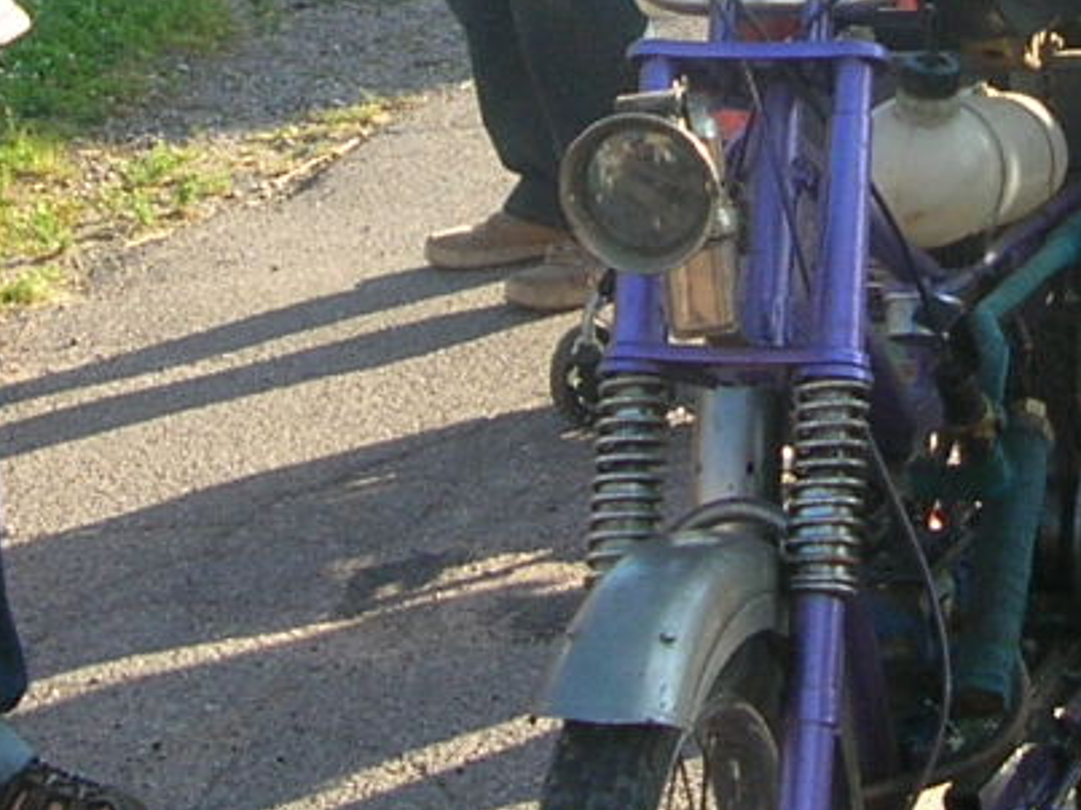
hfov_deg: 14.2
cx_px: 789
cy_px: -204
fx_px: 4339
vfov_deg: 10.5
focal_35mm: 139
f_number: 2.8
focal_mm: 5.8
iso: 50
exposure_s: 1/266
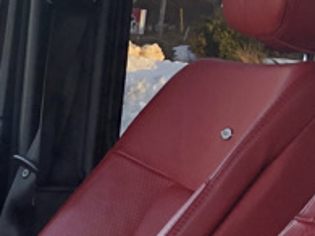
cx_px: -204
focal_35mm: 147
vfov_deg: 9.5
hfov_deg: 12.5
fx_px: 1337
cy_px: 440
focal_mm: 4
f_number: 1.8
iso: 20
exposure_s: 1/120
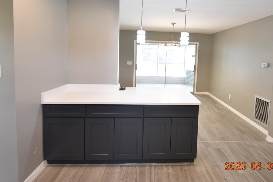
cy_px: 63
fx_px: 152
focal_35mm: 20
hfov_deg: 83.3
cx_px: 158
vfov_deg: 60.7
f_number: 3.5
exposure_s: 1/90
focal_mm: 10
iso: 800
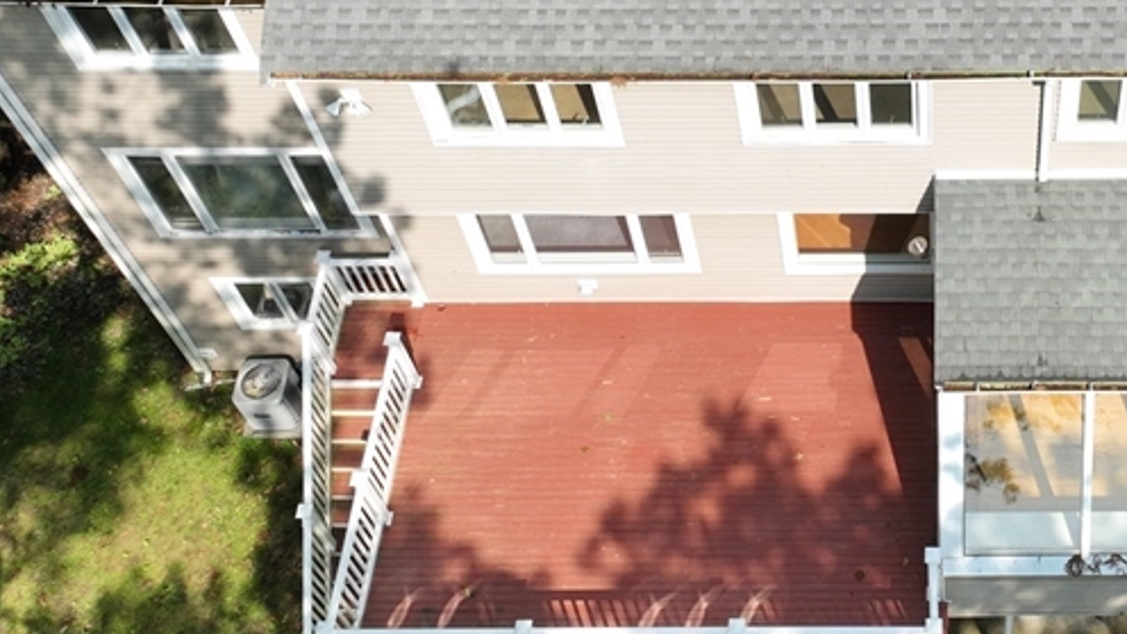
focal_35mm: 54
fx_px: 1614
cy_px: 53
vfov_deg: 21.7
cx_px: 916
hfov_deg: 37.0
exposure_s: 1/1250
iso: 150
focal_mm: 12.29
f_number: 2.8
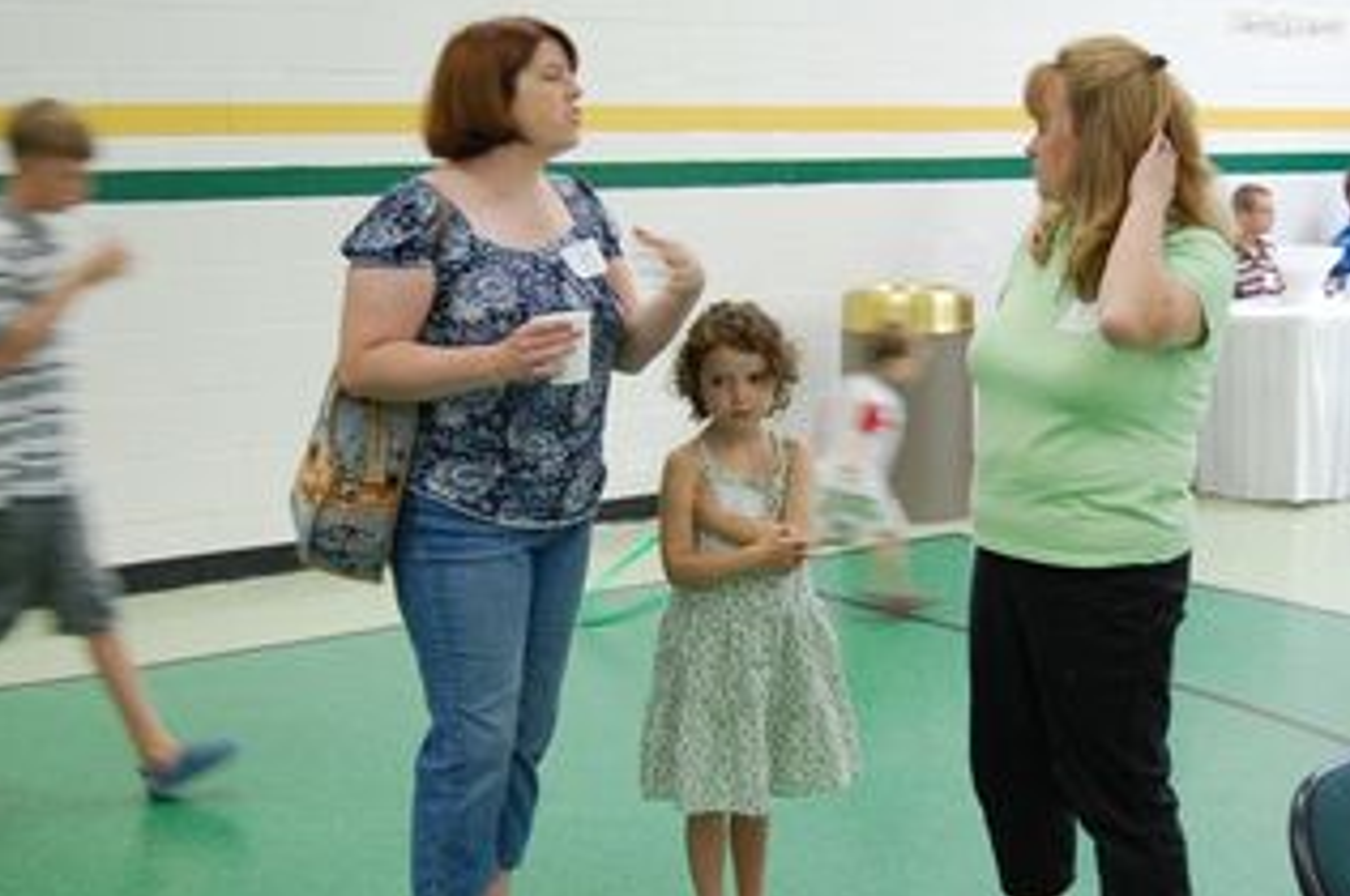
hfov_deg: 35.0
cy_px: 521
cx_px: 773
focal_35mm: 57
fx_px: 2135
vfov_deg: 23.7
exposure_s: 1/20
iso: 800
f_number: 4.2
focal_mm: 30
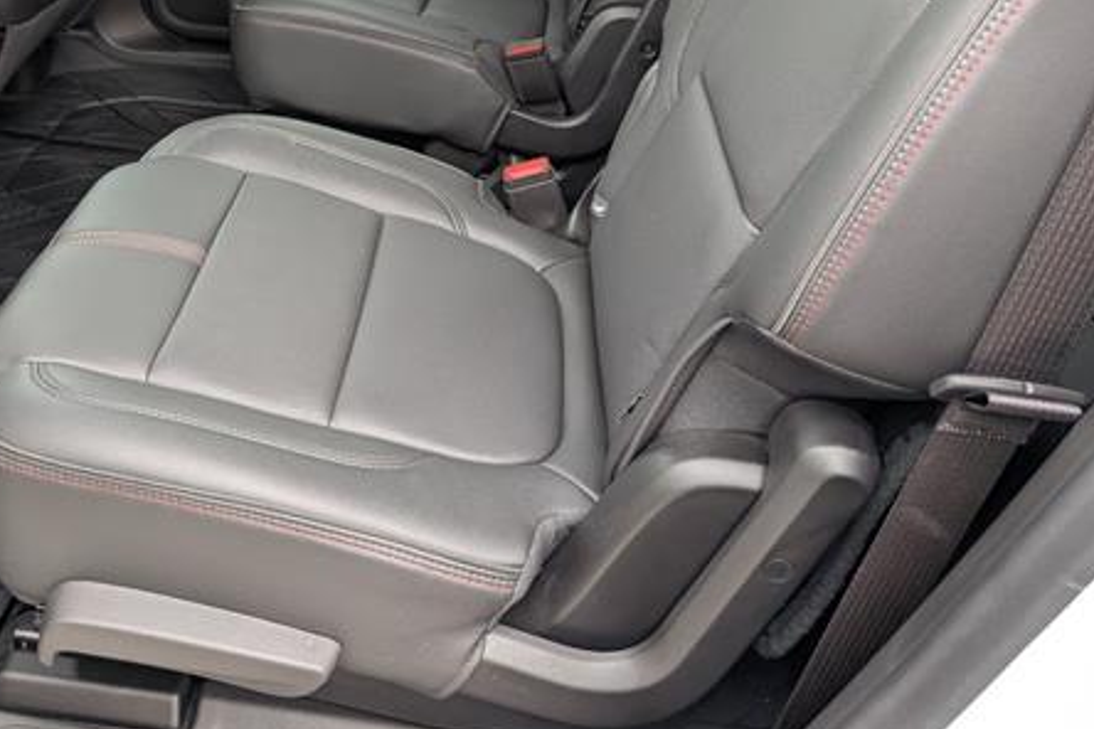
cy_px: 150
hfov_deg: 52.0
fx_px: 1094
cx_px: 355
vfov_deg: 35.7
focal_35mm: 36
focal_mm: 6.9
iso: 647
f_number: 1.68
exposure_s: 1/1000
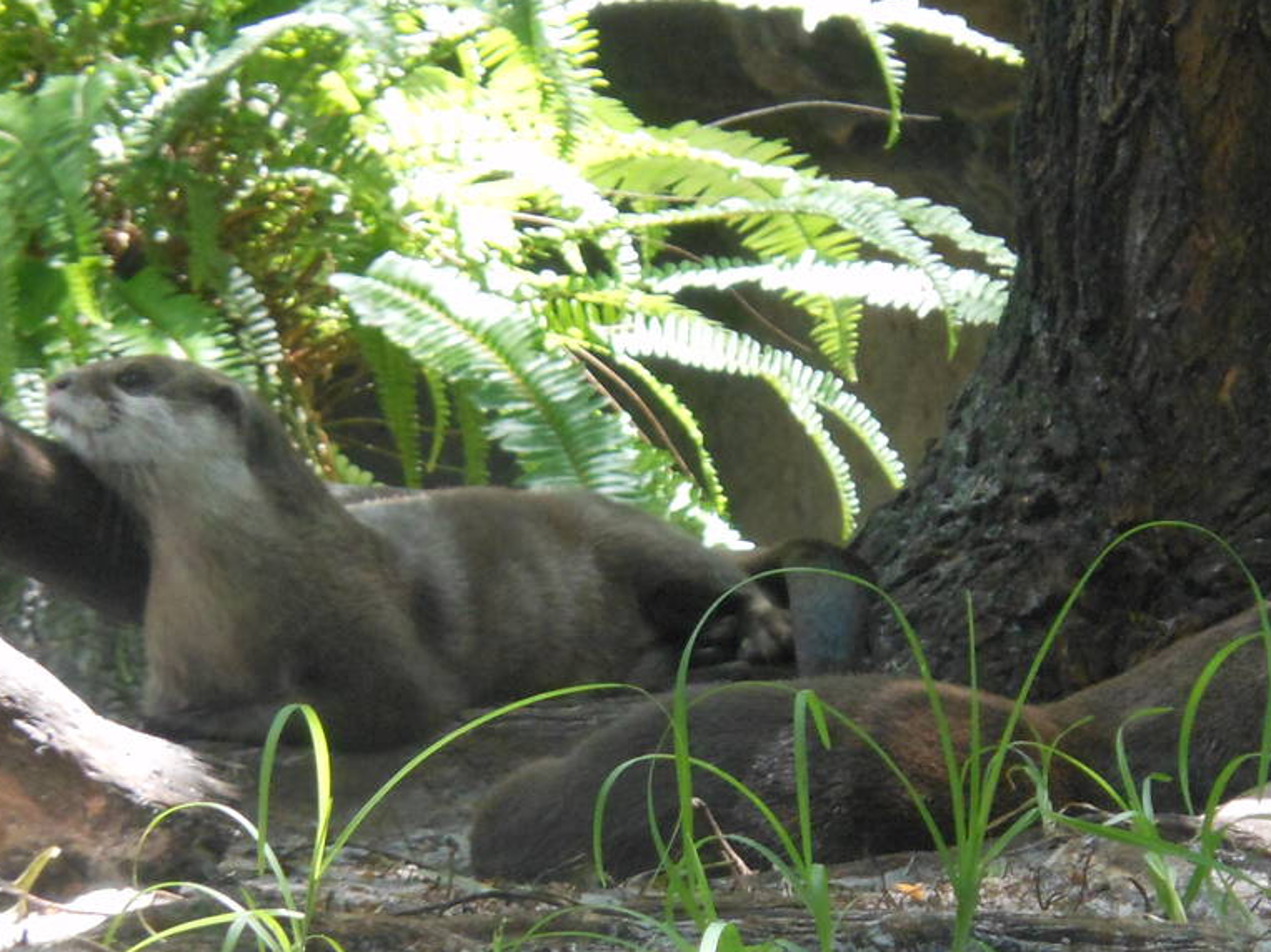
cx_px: 775
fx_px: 15088
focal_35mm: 411
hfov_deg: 4.8
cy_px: 569
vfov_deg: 3.6
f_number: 5.6
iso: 400
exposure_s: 1/60
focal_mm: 35
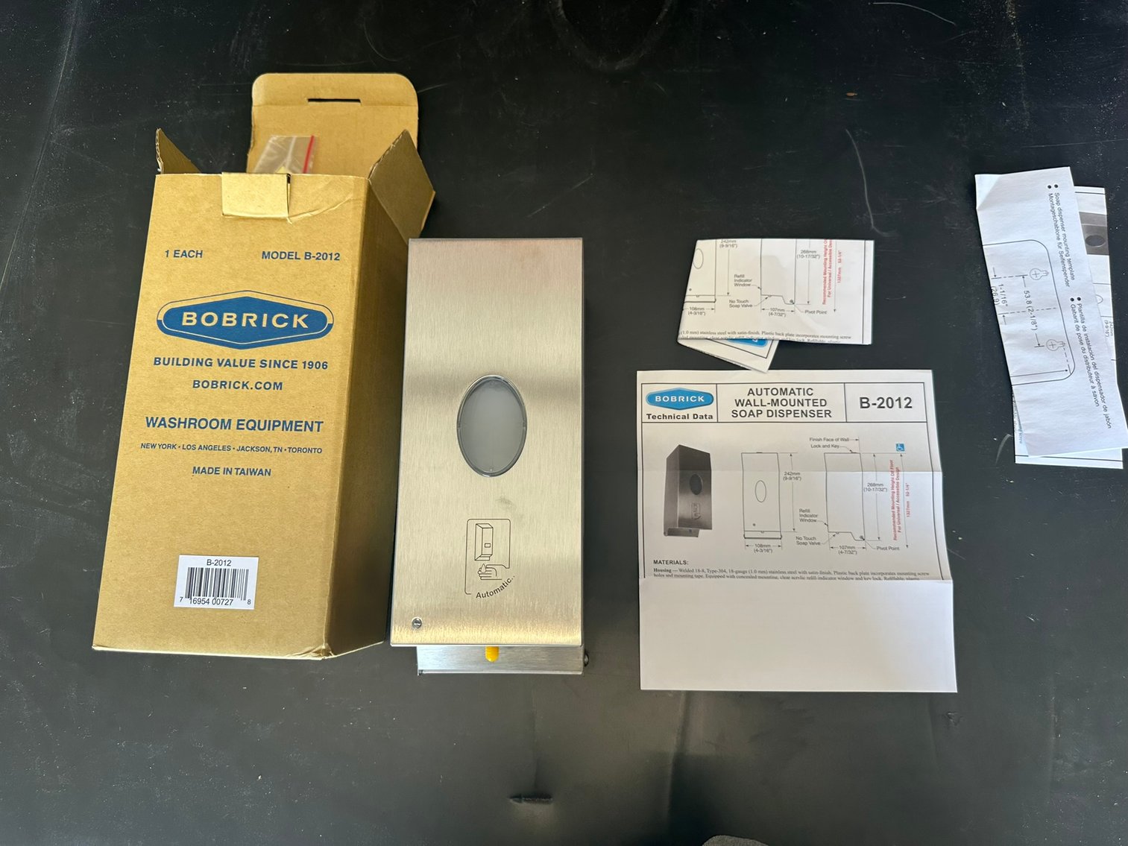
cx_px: 564
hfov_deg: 71.6
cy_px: 423
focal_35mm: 24
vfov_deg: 56.8
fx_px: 782
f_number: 1.78
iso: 80
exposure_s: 1/120
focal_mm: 6.86
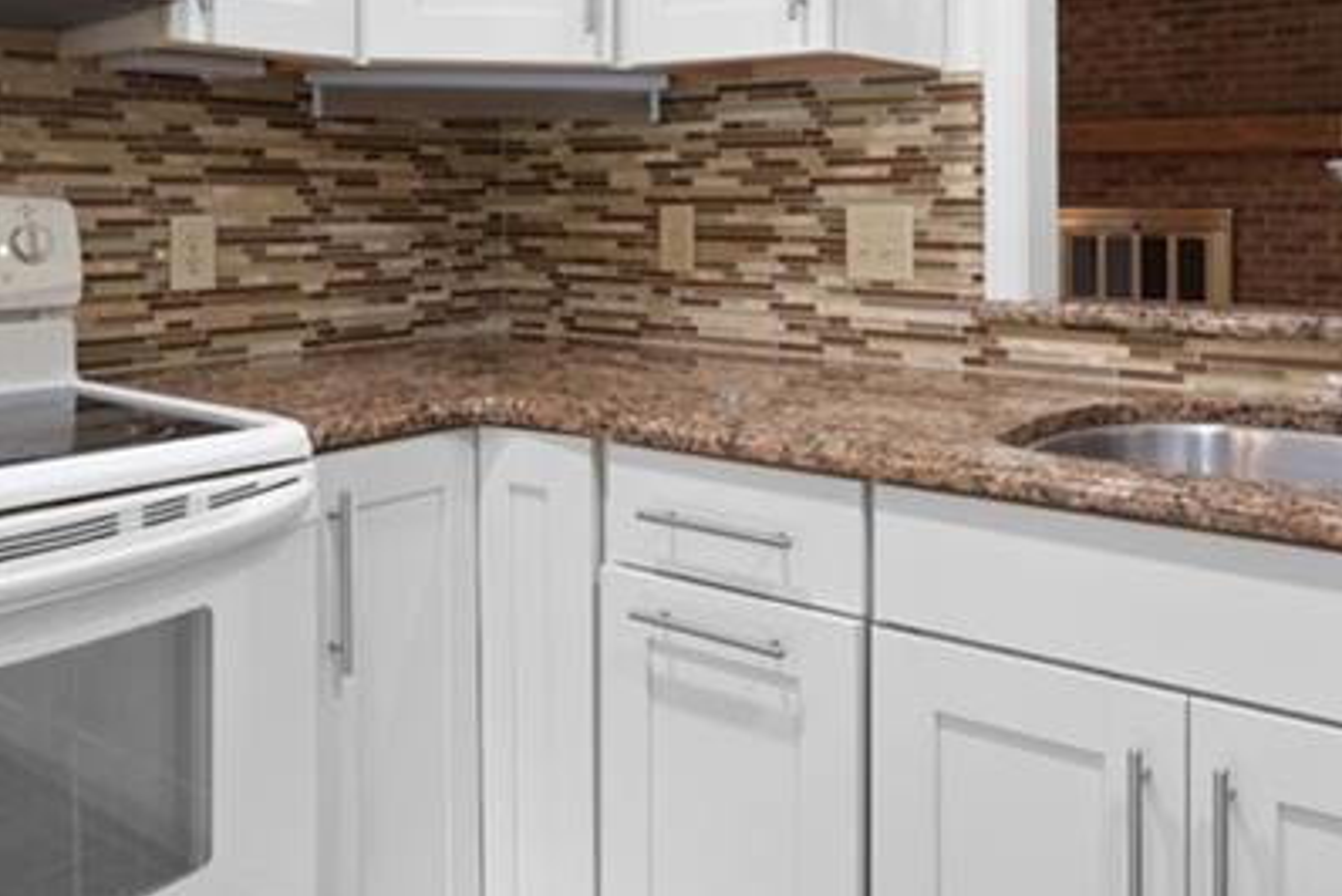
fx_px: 1343
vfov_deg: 35.7
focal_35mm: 36
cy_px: 173
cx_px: 698
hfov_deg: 53.1
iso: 320
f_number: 7.1
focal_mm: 14
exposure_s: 1/4
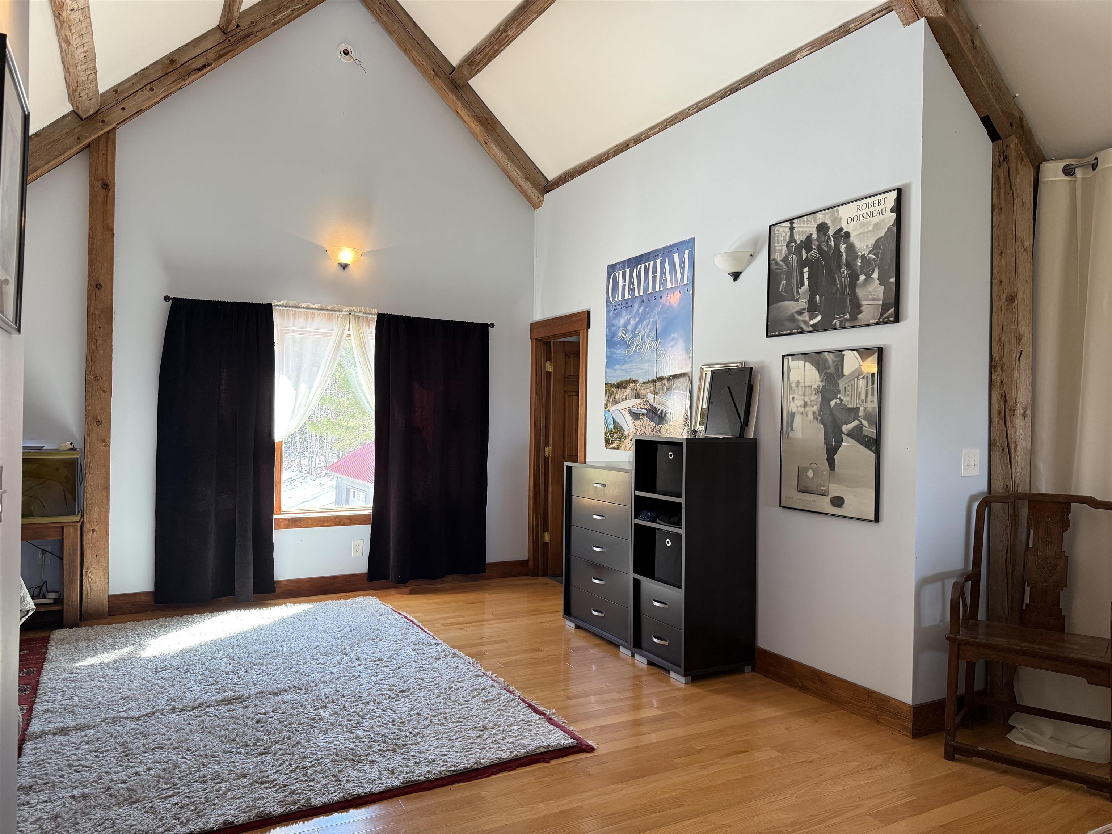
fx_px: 771
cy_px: 417
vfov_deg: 56.8
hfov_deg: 71.6
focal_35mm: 24
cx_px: 556
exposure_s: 1/120
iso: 320
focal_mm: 6.76
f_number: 1.78
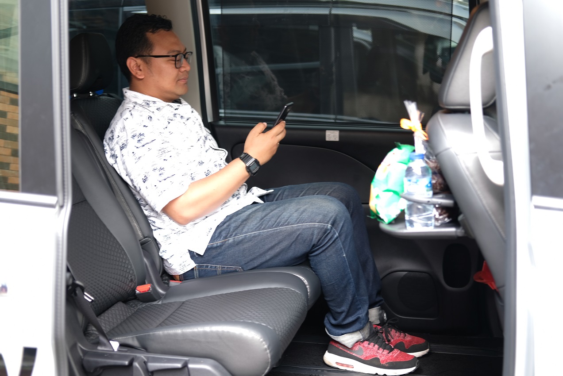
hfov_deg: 37.5
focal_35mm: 53
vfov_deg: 25.6
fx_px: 829
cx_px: 282
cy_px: 188
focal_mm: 35
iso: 100
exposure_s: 1/40
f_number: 2
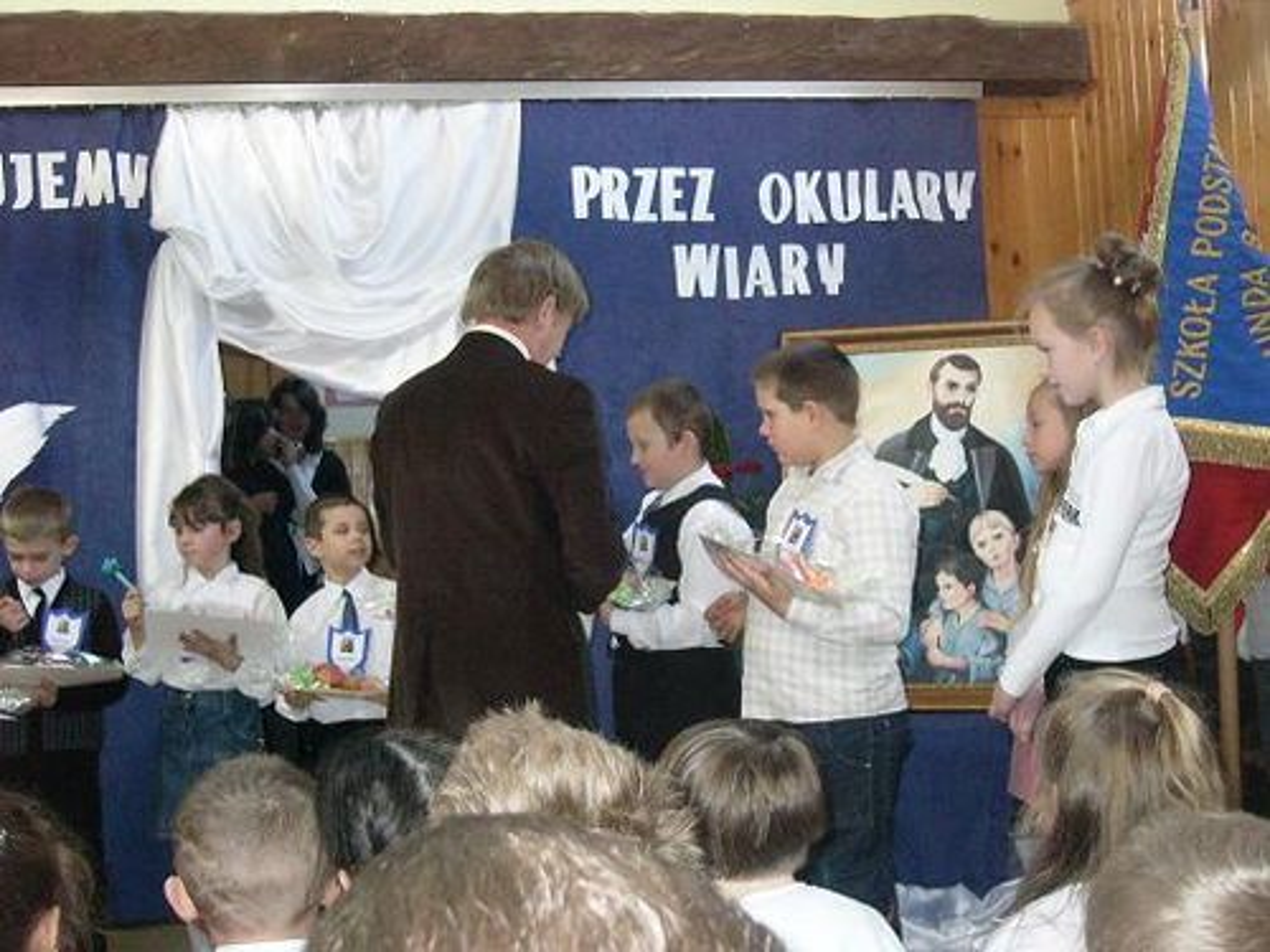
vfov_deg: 31.5
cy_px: 476
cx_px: 635
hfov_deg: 41.2
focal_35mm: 46
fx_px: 1688
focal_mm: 7.6
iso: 400
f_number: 3.2
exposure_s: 1/60
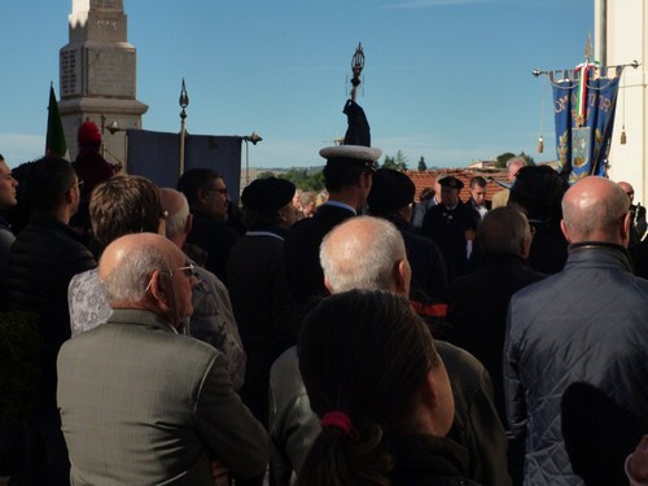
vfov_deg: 17.0
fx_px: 1629
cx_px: 324
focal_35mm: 87
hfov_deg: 22.5
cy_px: 243
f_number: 18
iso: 200
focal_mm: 15.5
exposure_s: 1/100
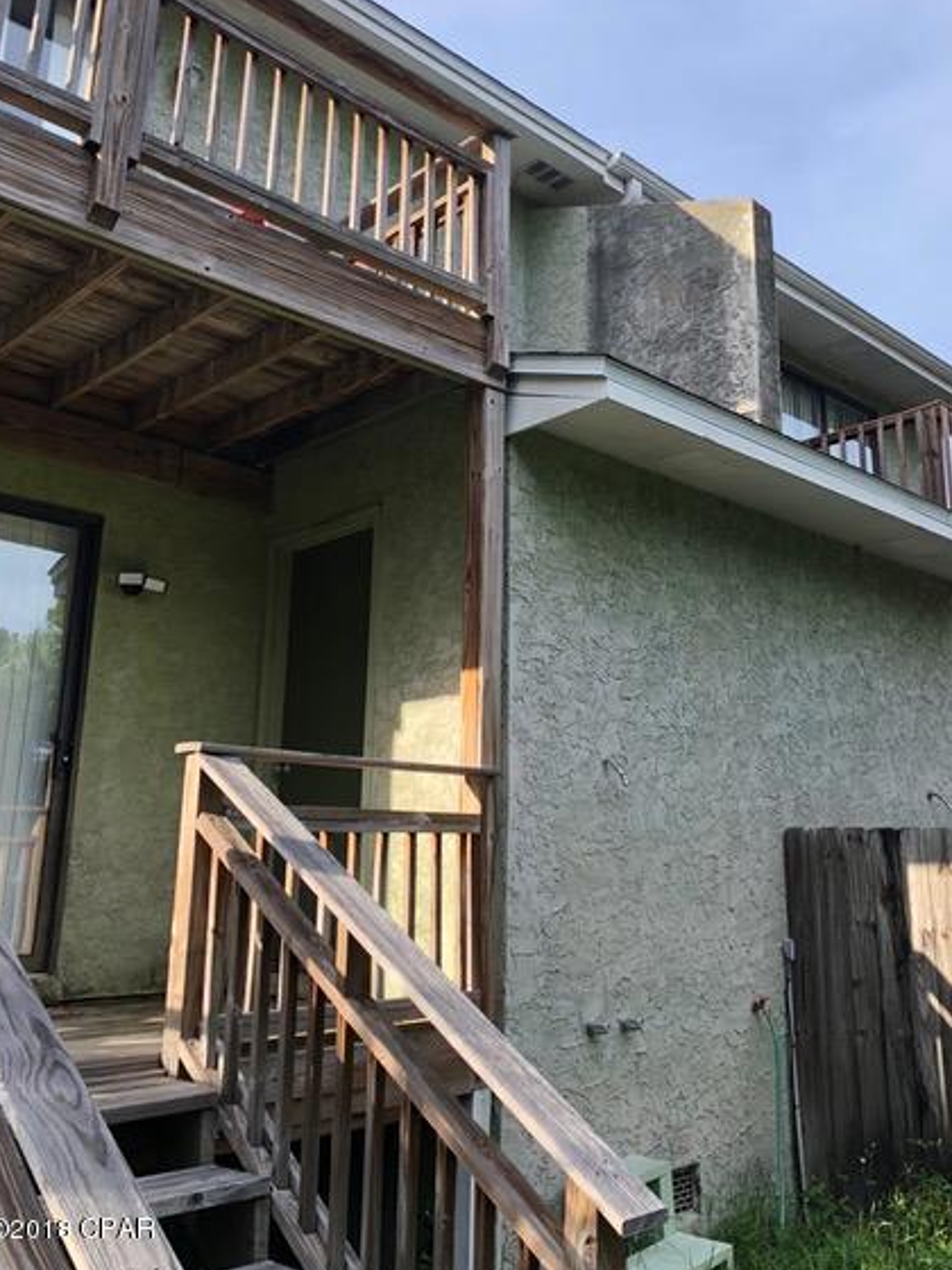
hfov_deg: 44.1
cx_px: 519
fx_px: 1173
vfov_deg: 56.7
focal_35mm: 32
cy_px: 558
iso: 20
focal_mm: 4
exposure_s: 1/527
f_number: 1.8
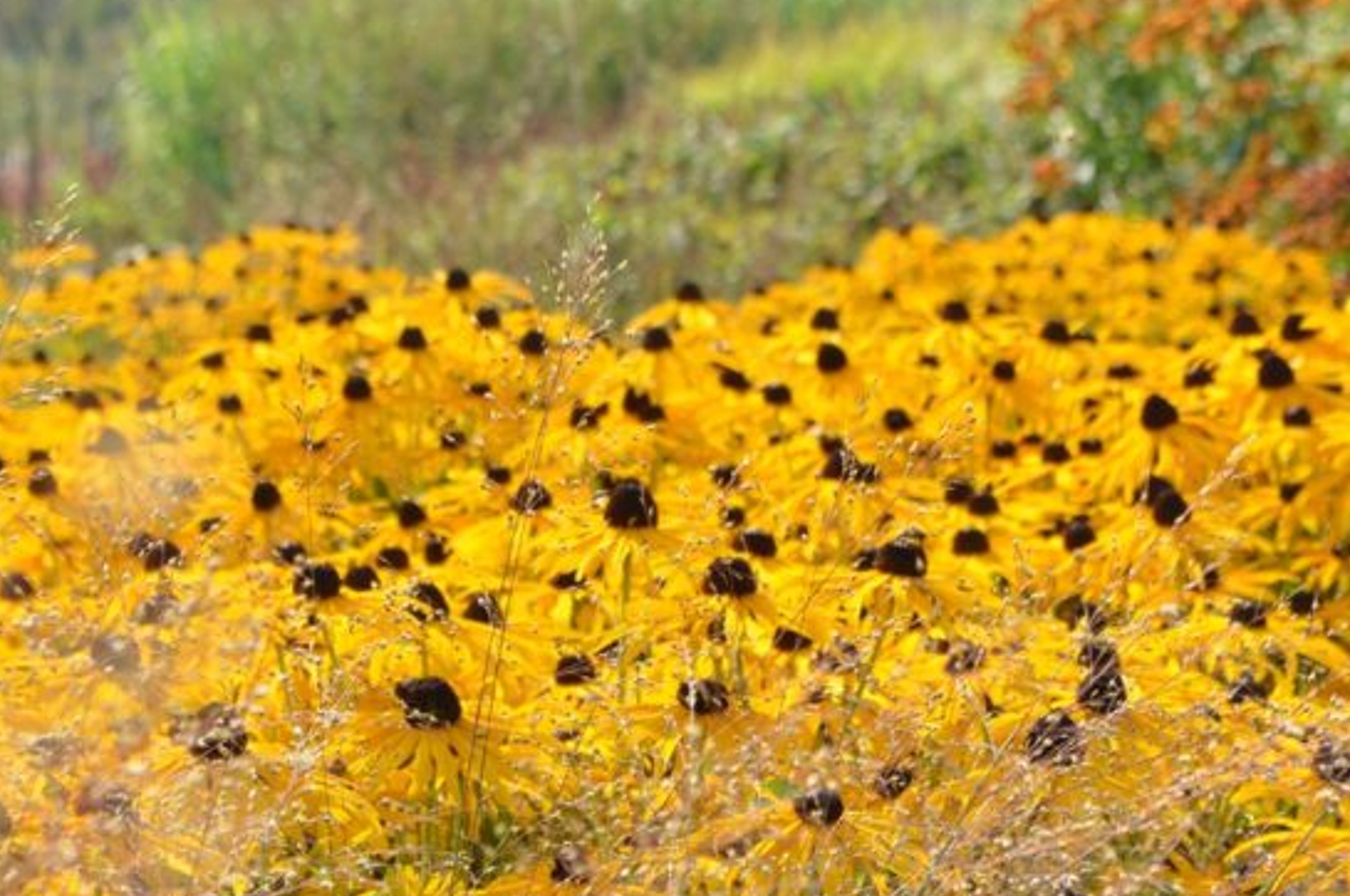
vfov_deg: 8.8
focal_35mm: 155
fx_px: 5803
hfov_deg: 13.3
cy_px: 744
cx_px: 577
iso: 640
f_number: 9
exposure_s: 1/640
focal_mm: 55
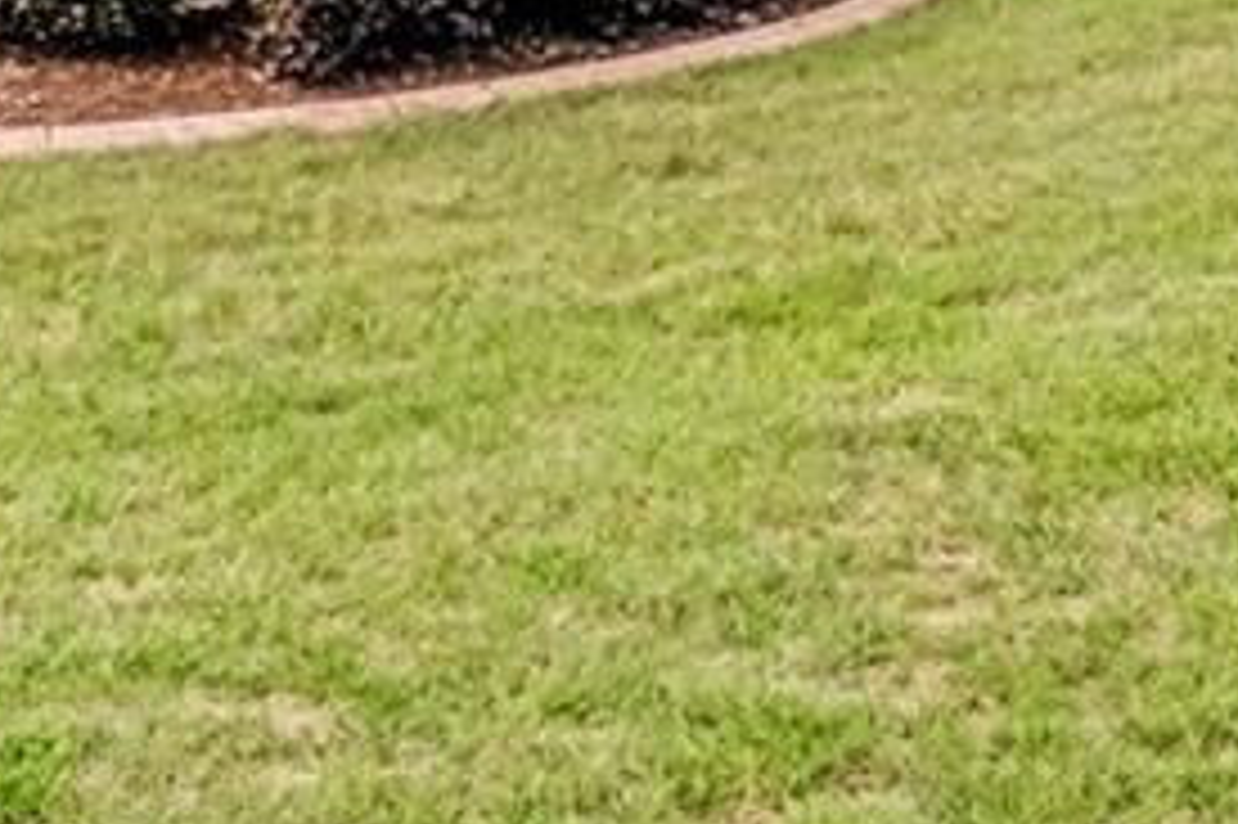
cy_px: -536
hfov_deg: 21.0
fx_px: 3296
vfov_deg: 13.2
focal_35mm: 96
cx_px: 1013
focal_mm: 11
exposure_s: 1/4000
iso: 250
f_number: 9
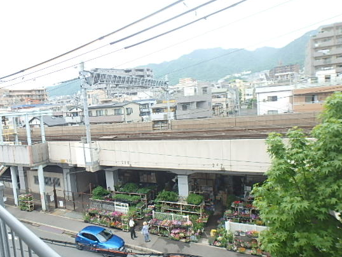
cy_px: 135
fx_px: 247
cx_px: 147
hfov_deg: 69.1
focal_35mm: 25
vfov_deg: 54.8
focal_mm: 3.7
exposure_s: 1/250
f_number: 3.5
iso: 125
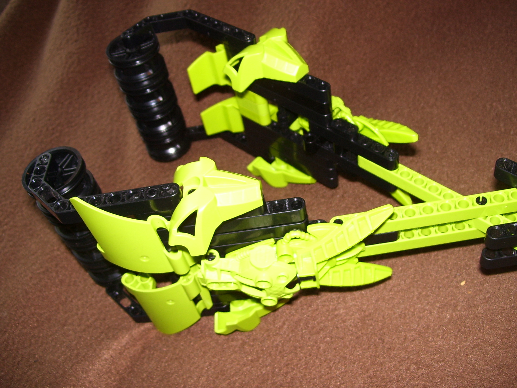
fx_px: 538
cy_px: 194
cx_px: 258
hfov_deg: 51.4
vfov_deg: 39.7
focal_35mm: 36
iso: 80
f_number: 2.7
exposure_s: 1/60
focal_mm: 6
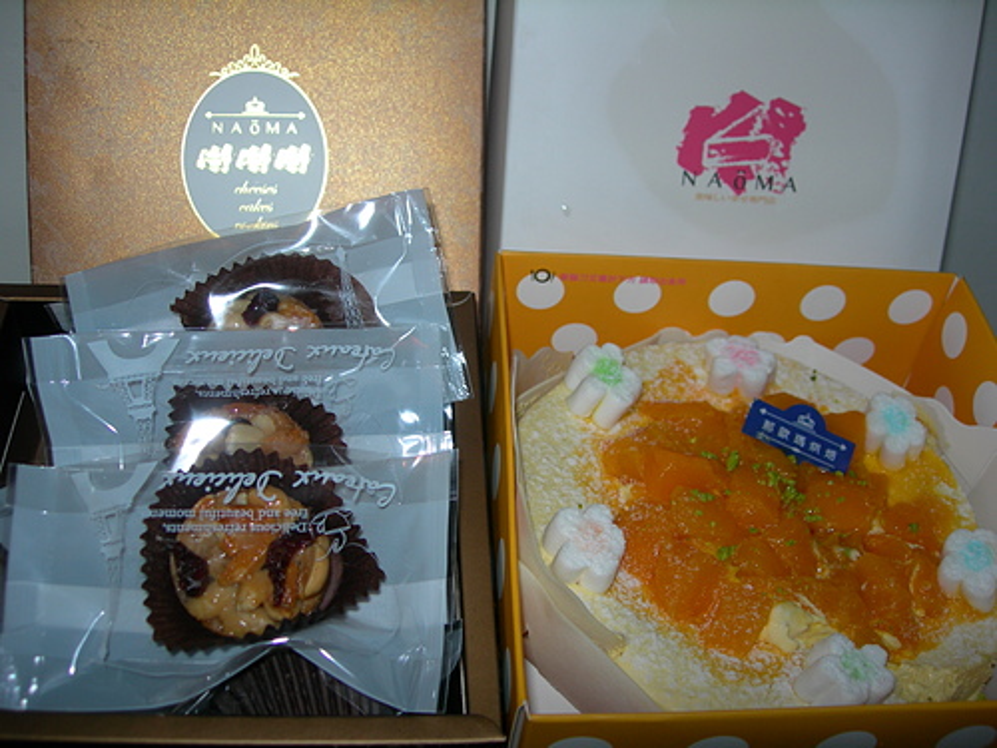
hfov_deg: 49.0
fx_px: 1094
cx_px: 498
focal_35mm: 38
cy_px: 374
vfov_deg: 37.7
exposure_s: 1/60.1
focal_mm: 7.8
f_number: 2.8
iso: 50
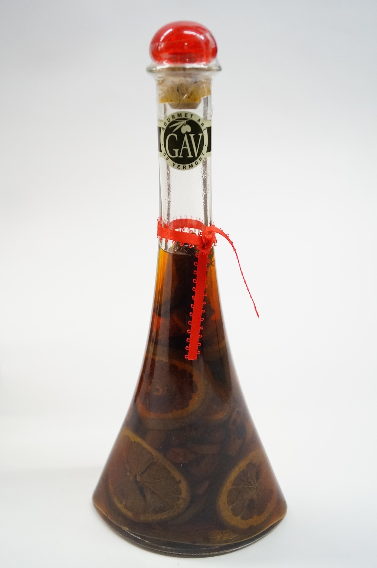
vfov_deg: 57.3
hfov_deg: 39.8
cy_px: 284
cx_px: 188
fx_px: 520
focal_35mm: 33
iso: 1250
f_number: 4
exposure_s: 1/60
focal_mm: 22
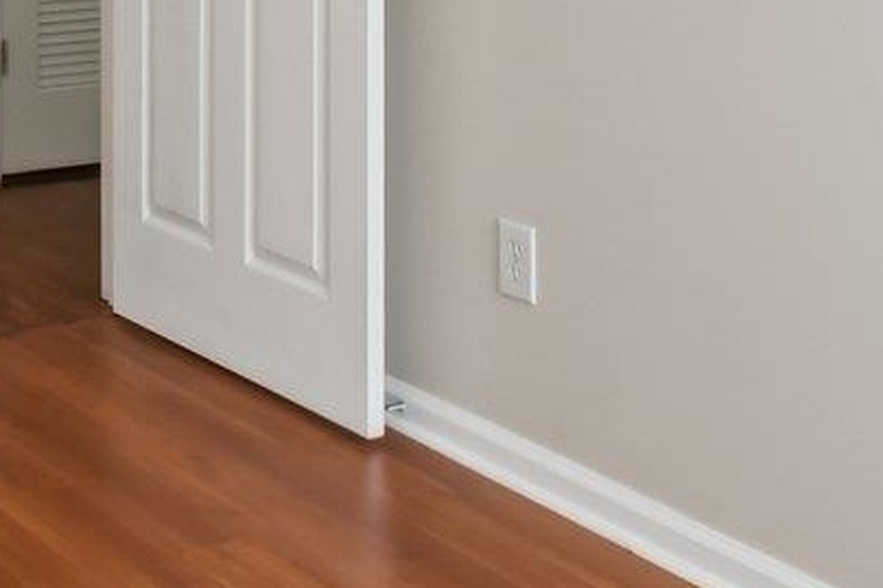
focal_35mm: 76
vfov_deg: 16.5
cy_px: -259
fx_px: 1863
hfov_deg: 25.0
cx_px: -63
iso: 400
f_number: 8
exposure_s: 1/40
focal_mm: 10
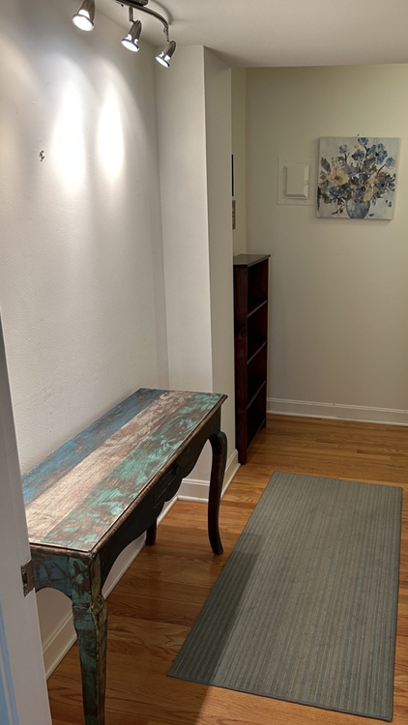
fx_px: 558
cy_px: 357
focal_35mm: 29
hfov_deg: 39.7
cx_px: 276
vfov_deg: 66.1
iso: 100
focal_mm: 5.7
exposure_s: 1/60
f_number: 1.5
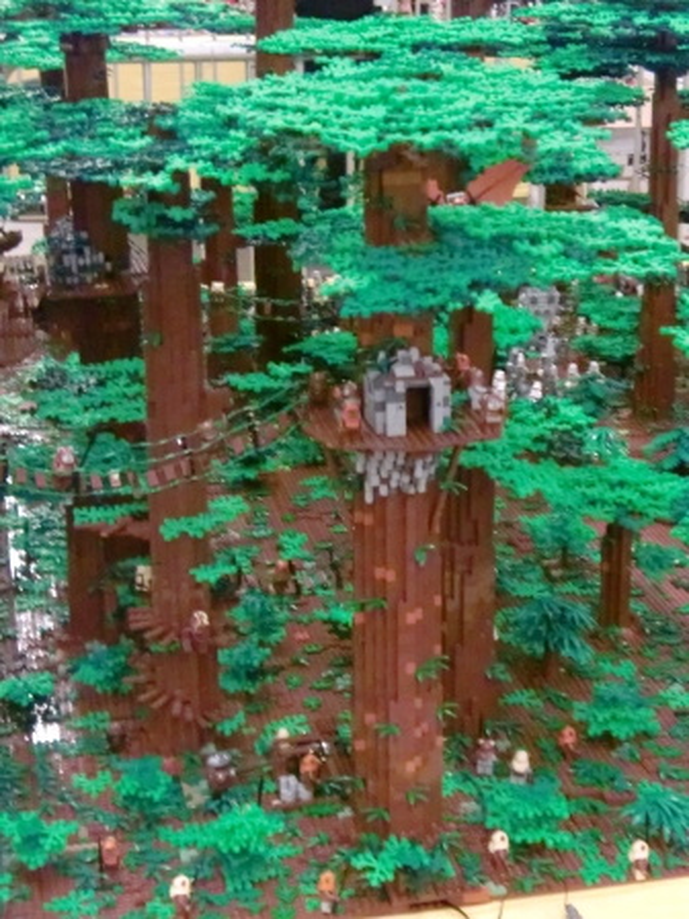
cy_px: 460
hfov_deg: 20.7
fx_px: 1884
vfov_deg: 27.4
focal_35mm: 71
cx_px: 344
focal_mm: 12.47
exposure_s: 1/10
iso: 1600
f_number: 4.5
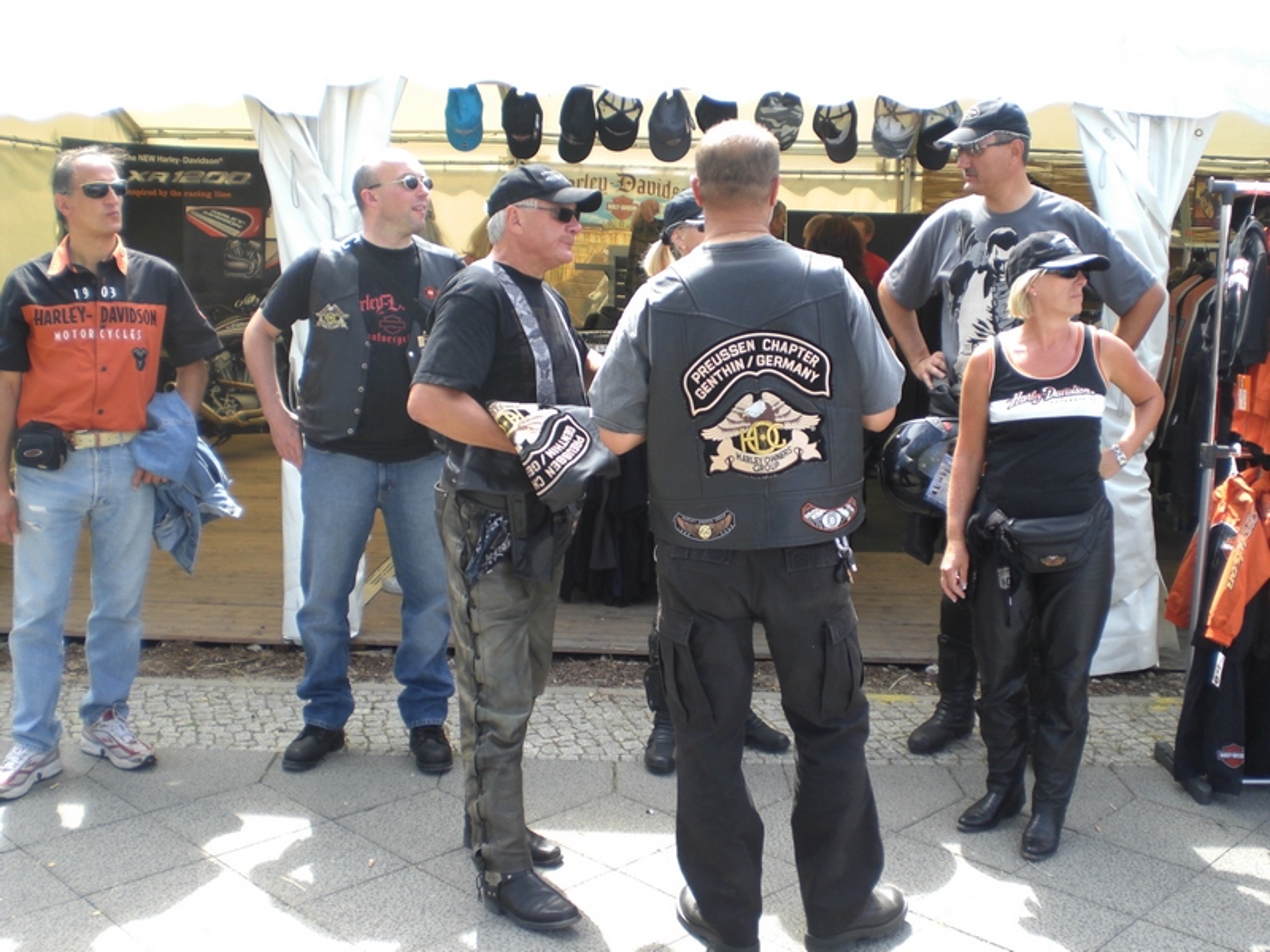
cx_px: 635
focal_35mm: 38
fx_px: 1394
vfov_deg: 37.7
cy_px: 476
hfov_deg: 49.0
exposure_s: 1/100
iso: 50
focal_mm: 6.3
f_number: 3.1
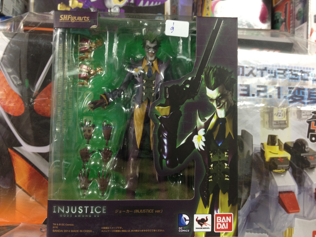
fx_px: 320
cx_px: 158
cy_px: 118
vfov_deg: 40.7
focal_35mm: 35
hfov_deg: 52.6
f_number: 2.4
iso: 100
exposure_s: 1/20
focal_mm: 4.28
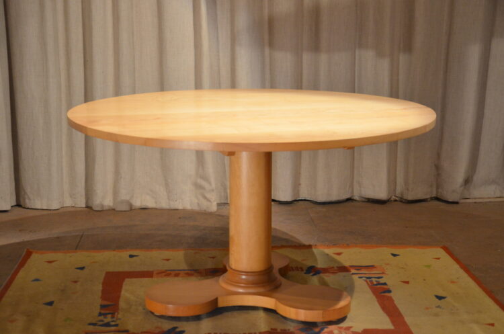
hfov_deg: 29.9
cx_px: 252
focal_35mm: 68
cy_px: 167
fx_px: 943
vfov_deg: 20.1
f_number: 4.8
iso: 1250
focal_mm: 45
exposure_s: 1/30
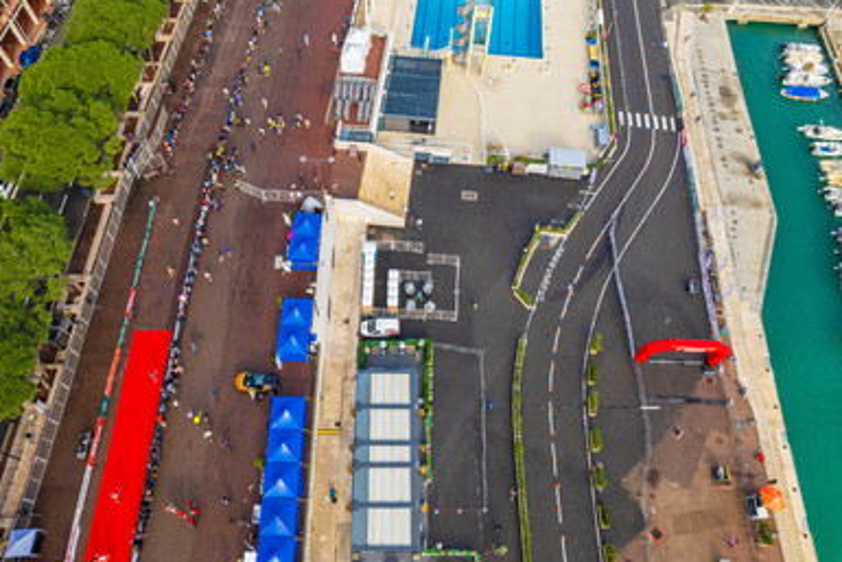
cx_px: 391
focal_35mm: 24
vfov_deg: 53.1
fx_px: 562
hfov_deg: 73.6
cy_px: 260
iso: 200
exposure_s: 1/40
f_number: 2.8
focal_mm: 8.4
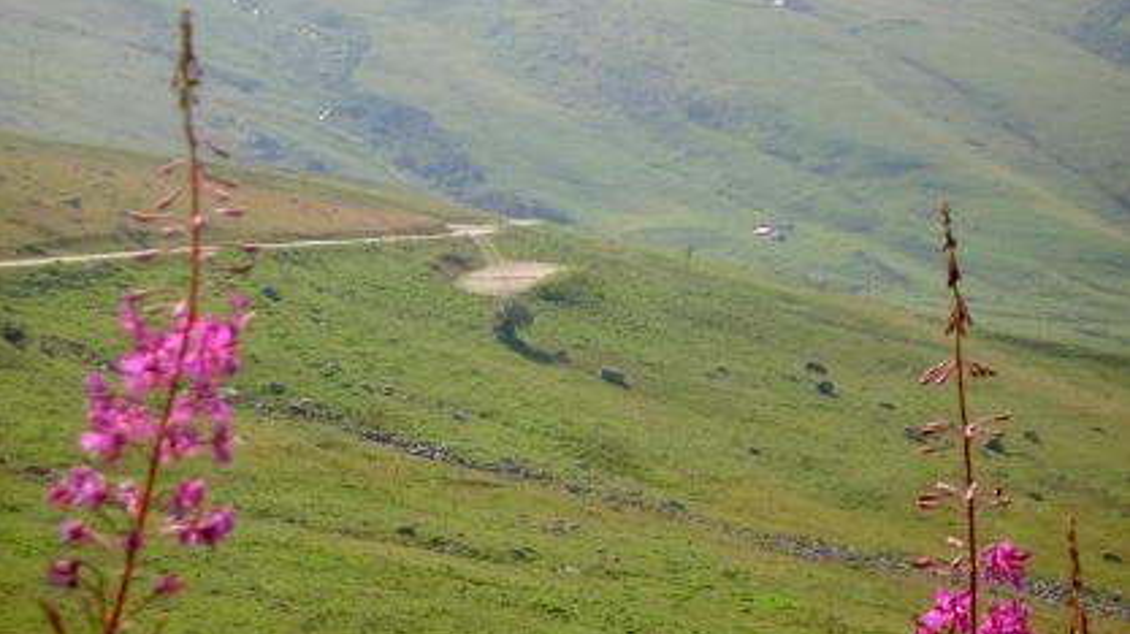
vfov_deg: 10.8
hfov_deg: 19.1
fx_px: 3354
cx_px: 564
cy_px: 332
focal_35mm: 112
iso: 50
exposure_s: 1/200
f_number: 4.9
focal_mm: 16.8
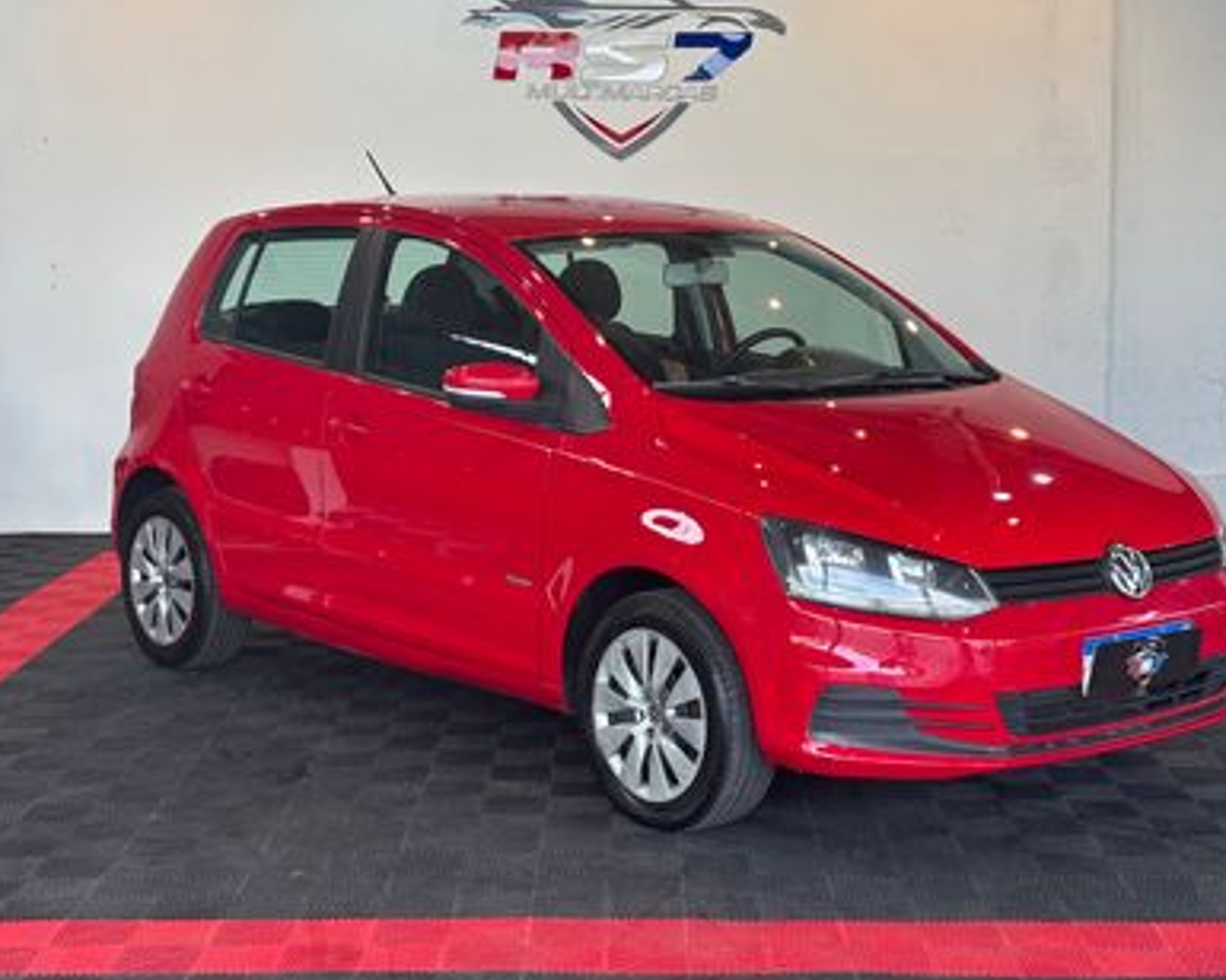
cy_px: 445
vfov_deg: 24.6
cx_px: 618
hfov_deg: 30.5
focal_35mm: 62
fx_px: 2250
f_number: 1.6
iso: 25
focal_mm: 5.96
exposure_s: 1/141
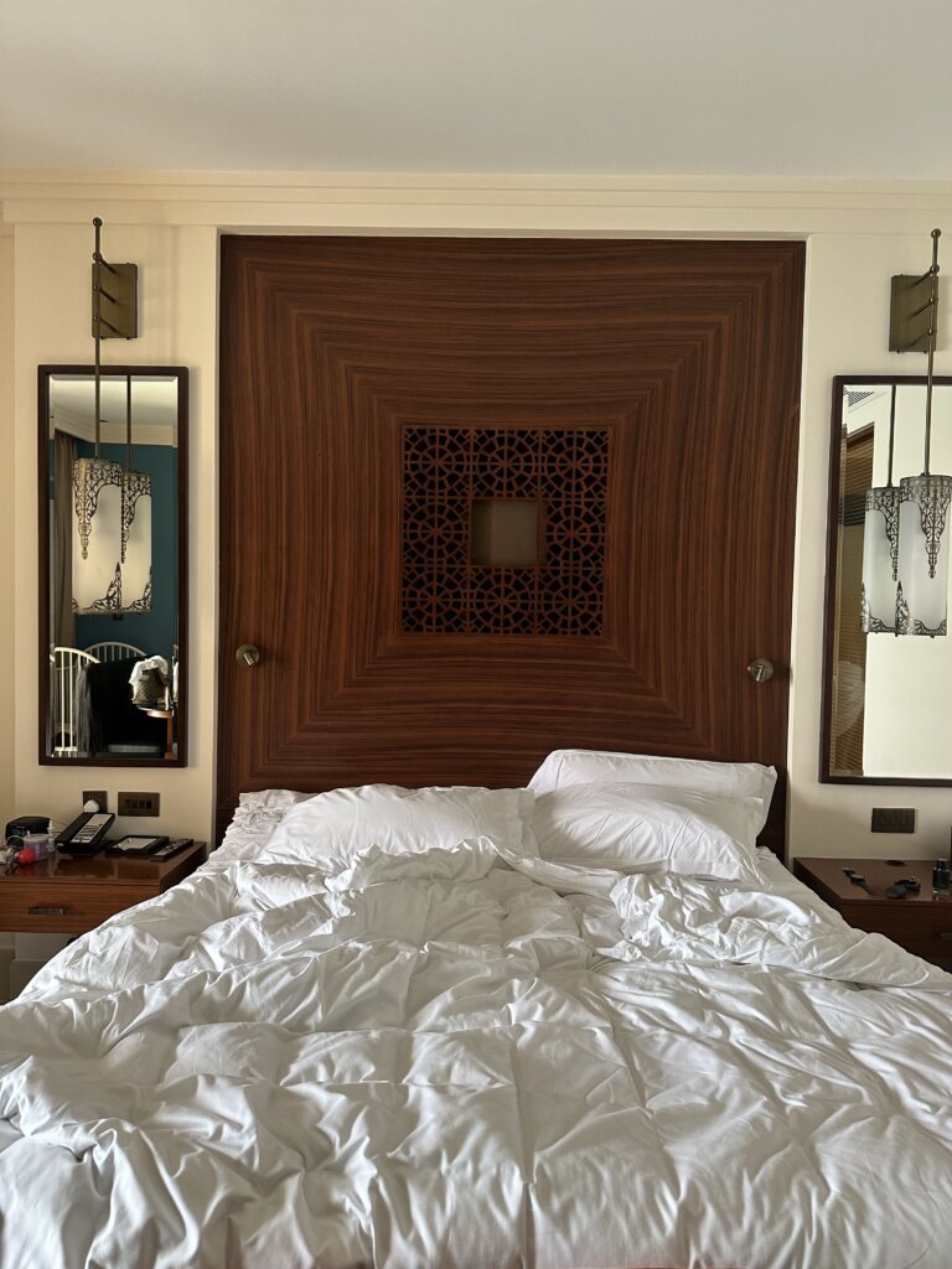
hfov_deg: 56.8
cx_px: 476
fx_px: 880
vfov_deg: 71.6
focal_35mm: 24
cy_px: 634
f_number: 1.78
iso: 250
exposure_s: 1/60
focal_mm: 6.86
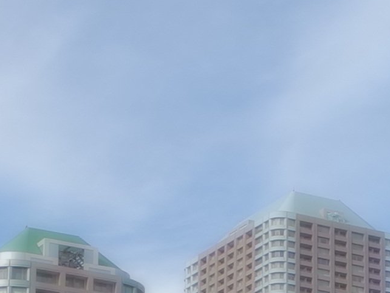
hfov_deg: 12.1
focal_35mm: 159
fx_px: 1792
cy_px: 541
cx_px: 475
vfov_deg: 8.9
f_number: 3.5
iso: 100
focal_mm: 6
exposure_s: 1/800
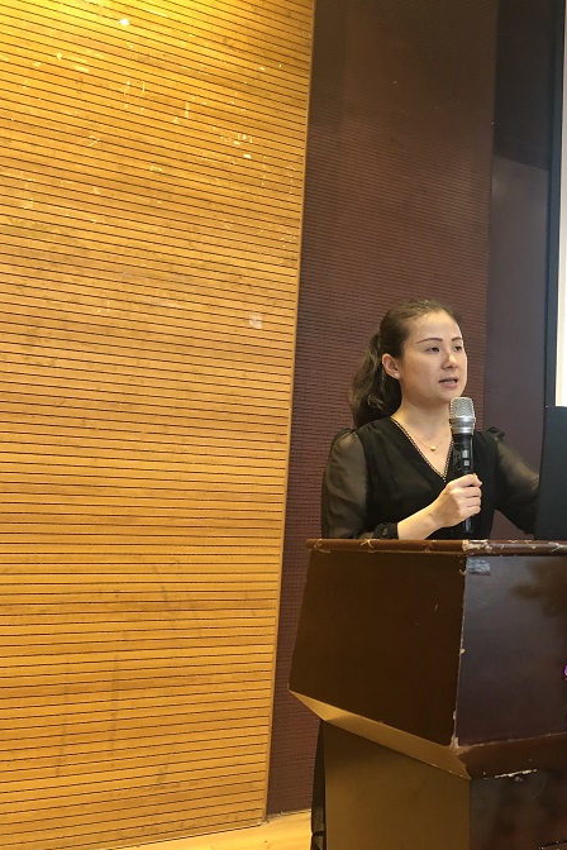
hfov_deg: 32.0
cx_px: 543
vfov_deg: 49.6
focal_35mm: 39
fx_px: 921
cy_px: 426
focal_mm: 4
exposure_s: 1/17
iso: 100
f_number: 1.8
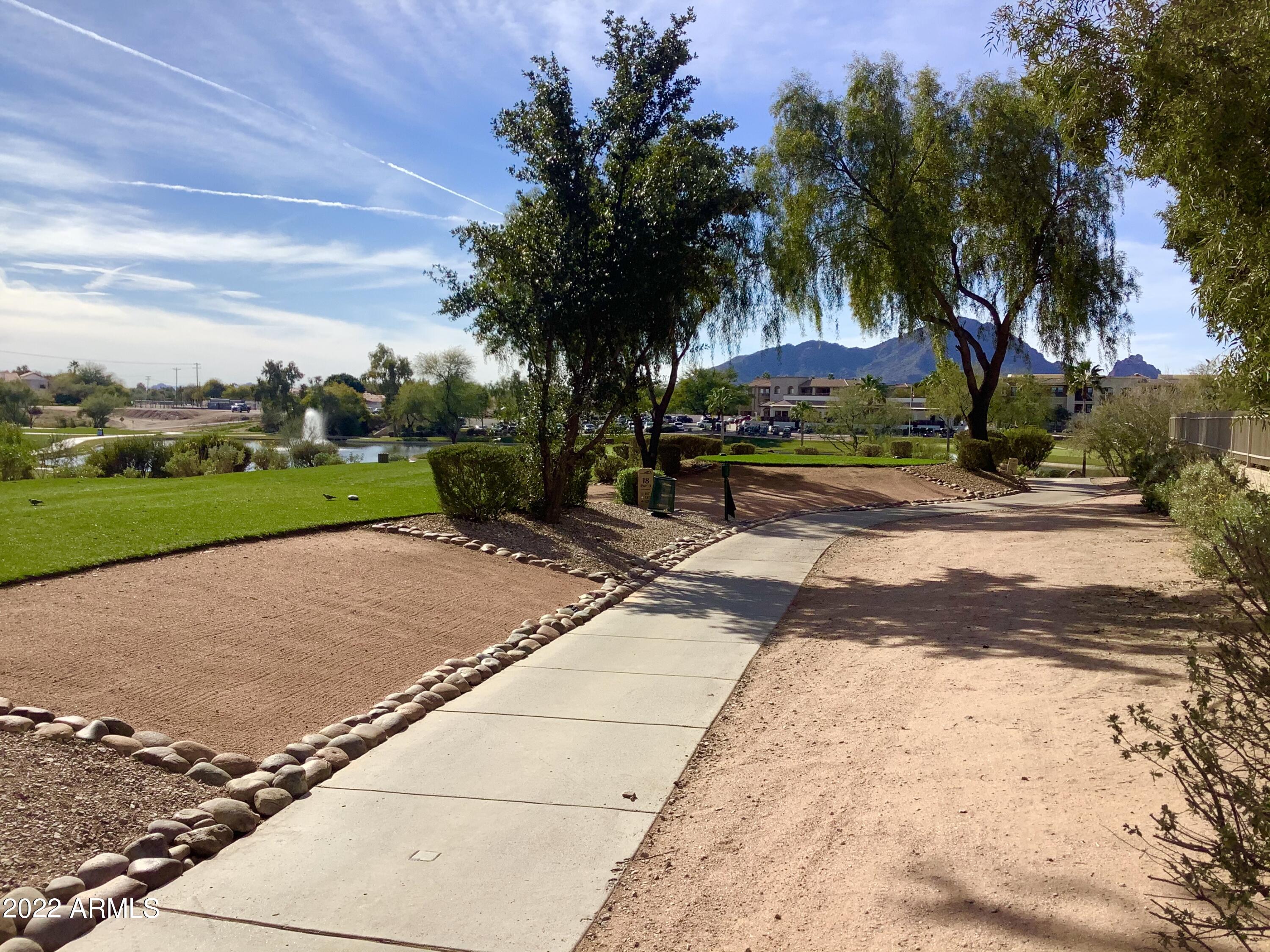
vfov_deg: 45.4
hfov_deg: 58.4
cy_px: 476
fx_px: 1137
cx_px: 635
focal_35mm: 31
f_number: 2.4
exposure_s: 1/2146
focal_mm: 3.3
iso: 25
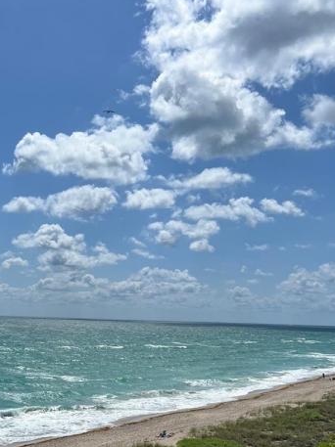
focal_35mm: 41
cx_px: 76
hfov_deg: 34.2
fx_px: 530
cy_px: 332
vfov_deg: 44.4
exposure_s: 1/14286
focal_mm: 5.7
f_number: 1.5
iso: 50
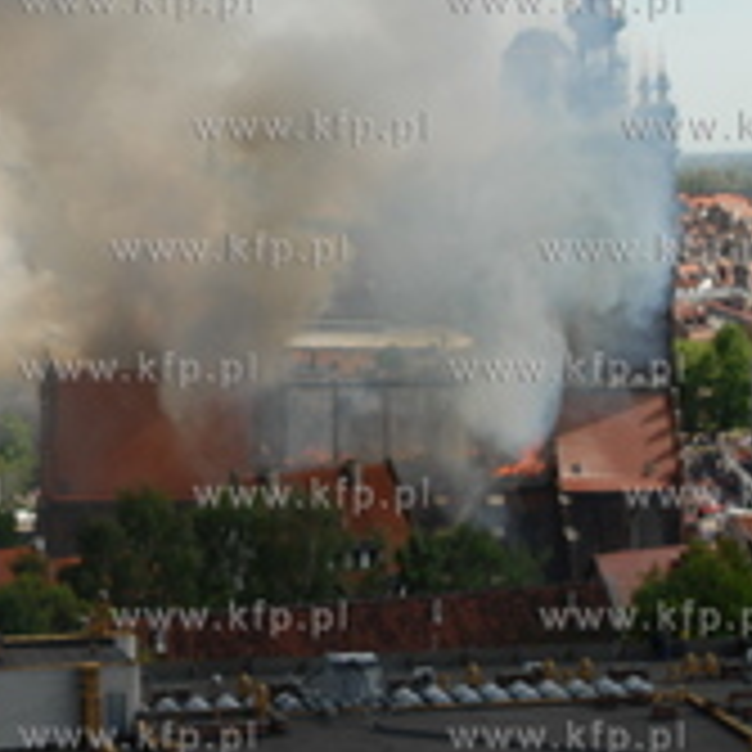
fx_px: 2630
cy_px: 189
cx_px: 41
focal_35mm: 107
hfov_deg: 16.0
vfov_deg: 16.2
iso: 100
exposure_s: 1/640
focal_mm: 35
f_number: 4.5
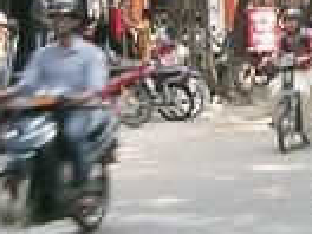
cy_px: -108
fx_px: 1478
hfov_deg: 11.7
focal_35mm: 164
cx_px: 399
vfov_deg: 8.8
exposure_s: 1/35.6
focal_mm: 5.7
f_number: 4.9
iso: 50
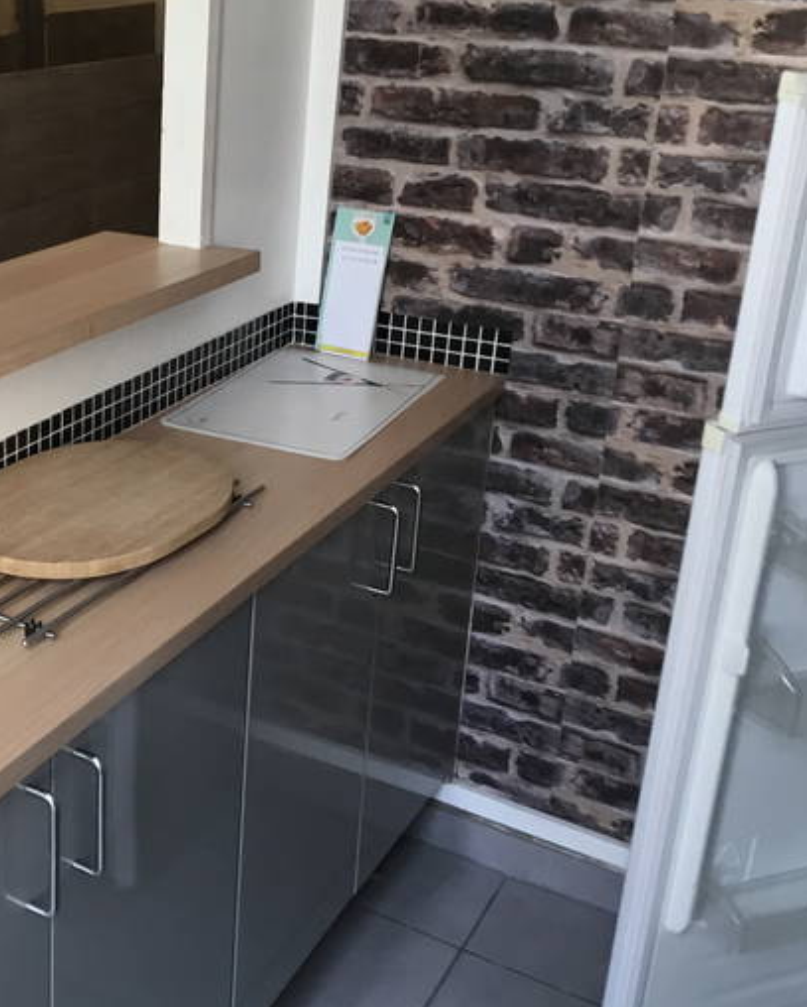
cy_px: 458
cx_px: 79
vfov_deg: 39.5
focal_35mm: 47
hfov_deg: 30.7
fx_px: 1402
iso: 64
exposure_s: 1/33
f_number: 2.4
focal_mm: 3.3
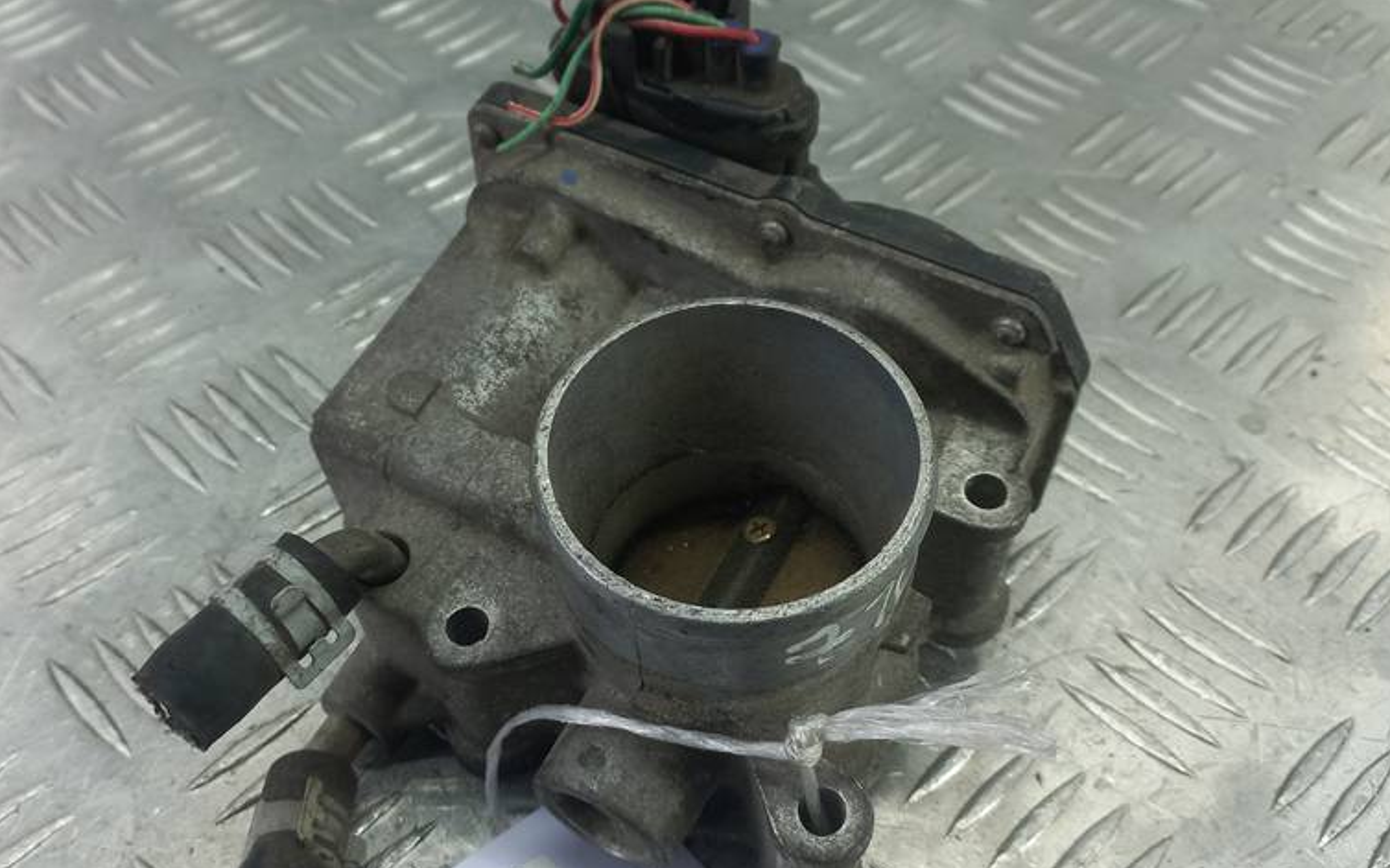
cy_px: 464
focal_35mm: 36
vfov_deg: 35.3
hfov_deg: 53.9
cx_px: 614
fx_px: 1364
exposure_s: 1/50
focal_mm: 4.6
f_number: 1.8
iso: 64
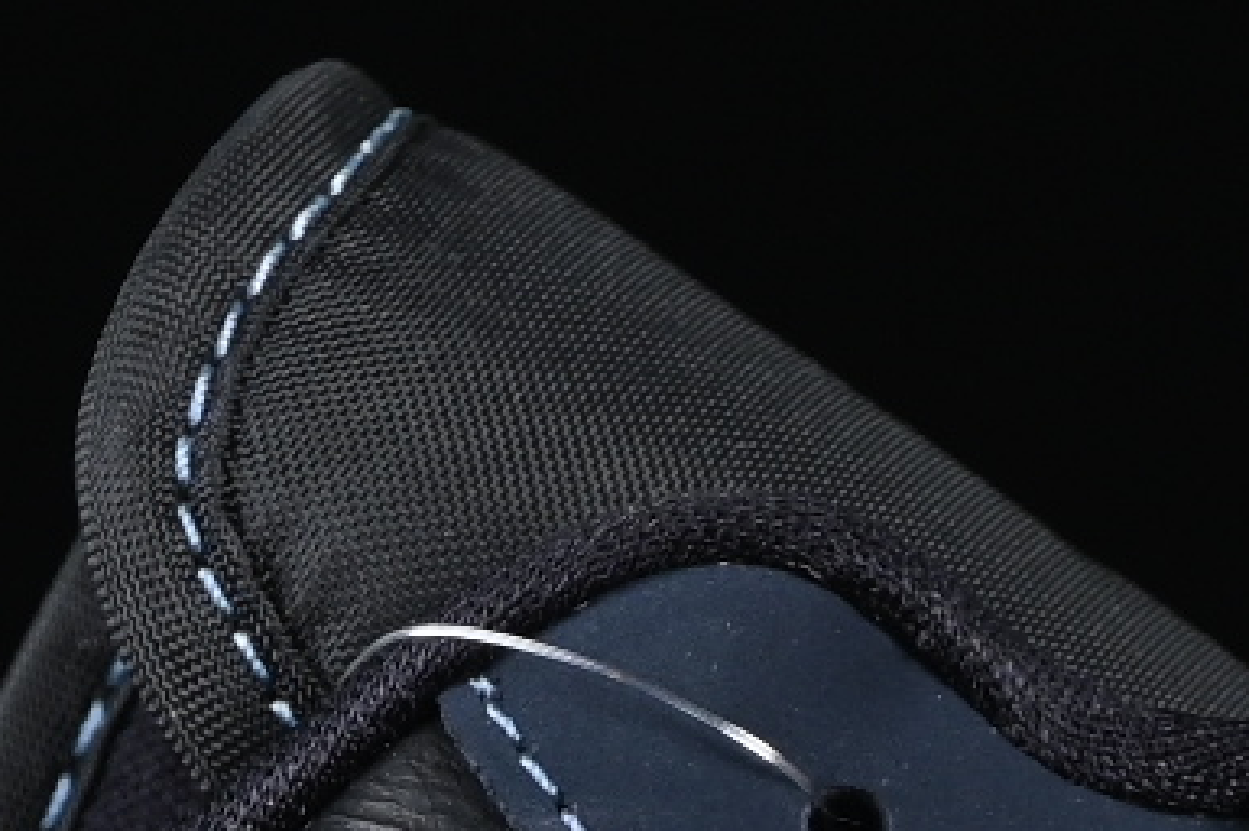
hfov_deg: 3.8
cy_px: 1412
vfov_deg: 2.5
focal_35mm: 543
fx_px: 18823
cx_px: 1606
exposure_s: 1/60
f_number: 6.3
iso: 160
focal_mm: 50
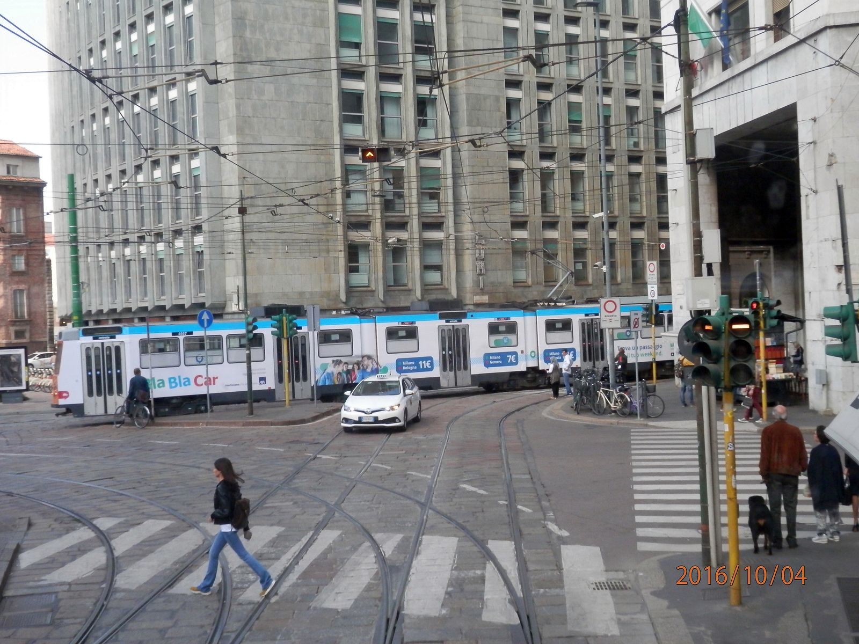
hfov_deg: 42.1
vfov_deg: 32.2
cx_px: 430
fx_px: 1117
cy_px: 322
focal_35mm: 45
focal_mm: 8
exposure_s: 1/500
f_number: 3.8
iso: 250
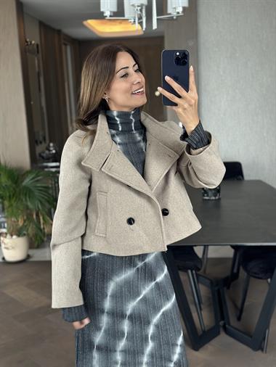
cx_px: 138
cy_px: 184
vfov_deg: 39.6
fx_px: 510
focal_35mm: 48
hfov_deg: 30.3
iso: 320
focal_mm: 6.86
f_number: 1.78
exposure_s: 1/60
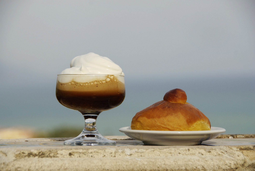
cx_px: 128
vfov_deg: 8.2
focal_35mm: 168
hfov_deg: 12.2
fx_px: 1192
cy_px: 86
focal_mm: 112
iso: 500
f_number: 7.1
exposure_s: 1/1250
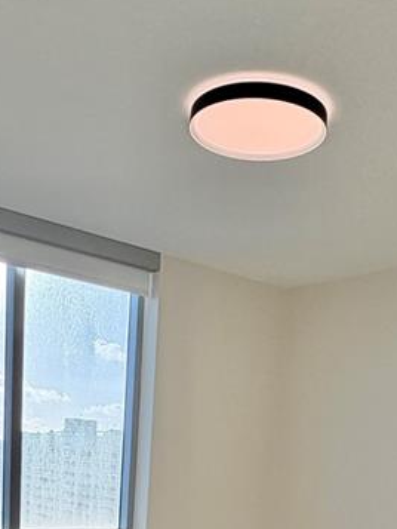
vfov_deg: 34.4
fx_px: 718
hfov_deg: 30.9
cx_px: 182
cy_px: 594
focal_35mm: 47
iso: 50
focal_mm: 2.22
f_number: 2.2
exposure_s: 1/285
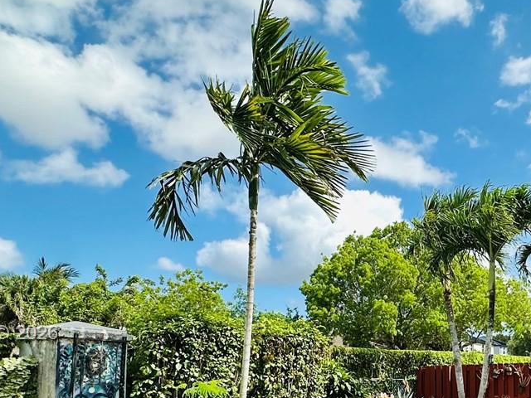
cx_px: 464
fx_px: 537
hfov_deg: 48.0
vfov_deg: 38.7
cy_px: 334
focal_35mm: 35
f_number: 2.2
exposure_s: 1/1715
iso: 40
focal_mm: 2.22
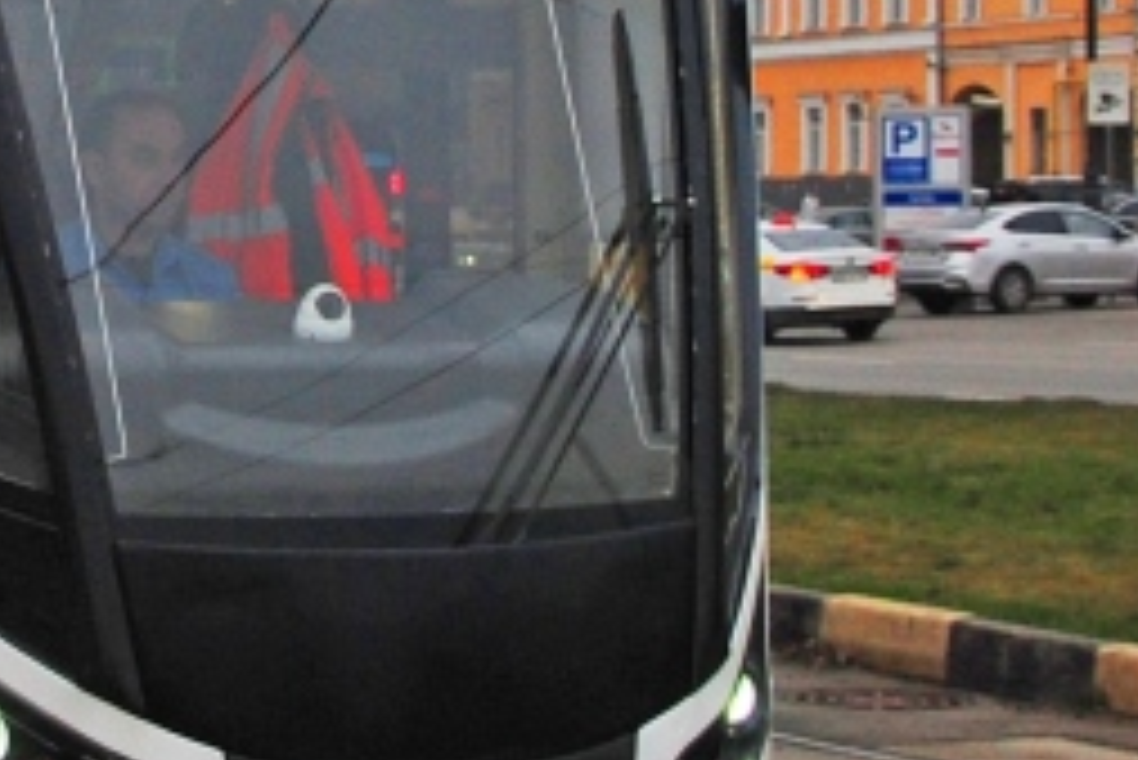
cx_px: 36
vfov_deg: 10.6
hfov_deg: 15.7
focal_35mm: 128
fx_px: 4048
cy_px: -7
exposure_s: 1/125
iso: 200
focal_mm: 18
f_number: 5.6
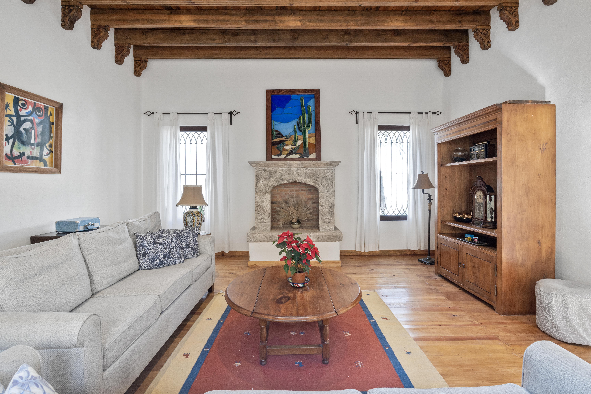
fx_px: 271
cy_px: 197
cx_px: 296
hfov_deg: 95.0
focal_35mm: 16
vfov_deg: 72.1
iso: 400
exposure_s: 1/10
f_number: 8
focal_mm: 11
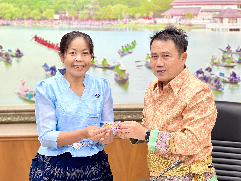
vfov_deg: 19.1
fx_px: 536
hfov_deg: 25.3
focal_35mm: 77
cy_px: 90
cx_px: 120
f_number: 2.8
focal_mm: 9
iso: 200
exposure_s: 1/33
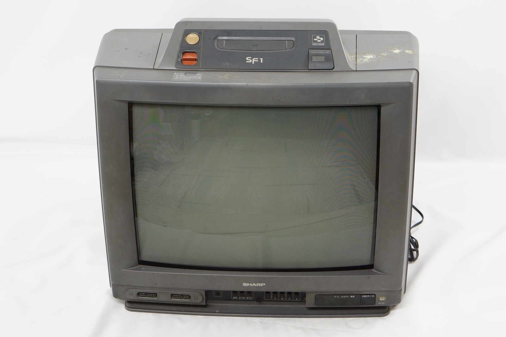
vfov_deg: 18.2
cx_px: 253
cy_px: 168
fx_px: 1054
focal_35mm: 75
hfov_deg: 27.0
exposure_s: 1/80
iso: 800
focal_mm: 50
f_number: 6.3
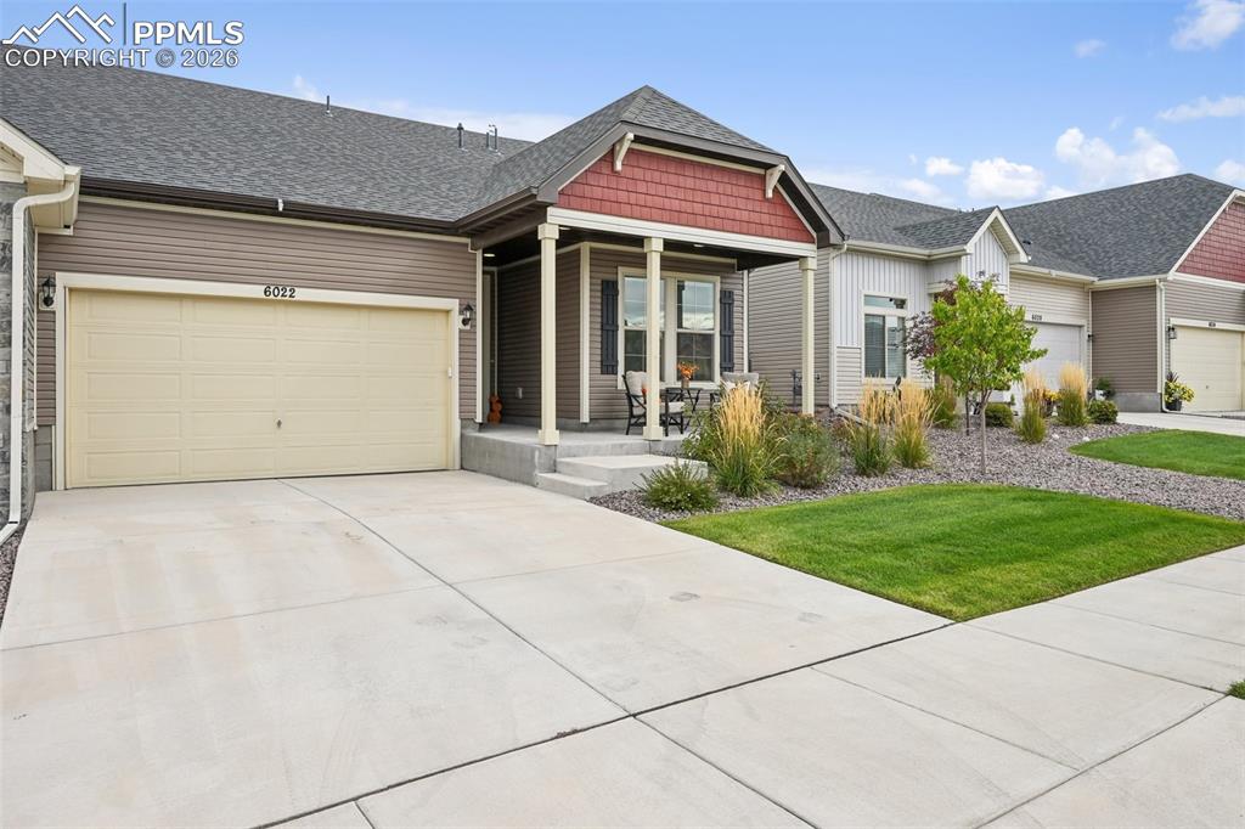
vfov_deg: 53.1
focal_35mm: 24
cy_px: 414
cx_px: 622
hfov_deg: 73.8
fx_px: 830
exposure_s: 1/60
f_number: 11
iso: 100
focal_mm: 24
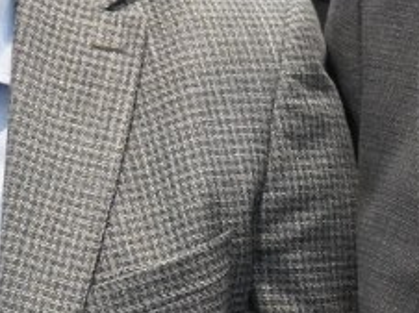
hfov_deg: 10.0
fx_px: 2309
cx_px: 651
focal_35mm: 191
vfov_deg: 7.8
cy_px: 155
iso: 3200
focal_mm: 28
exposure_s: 1/160
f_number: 4
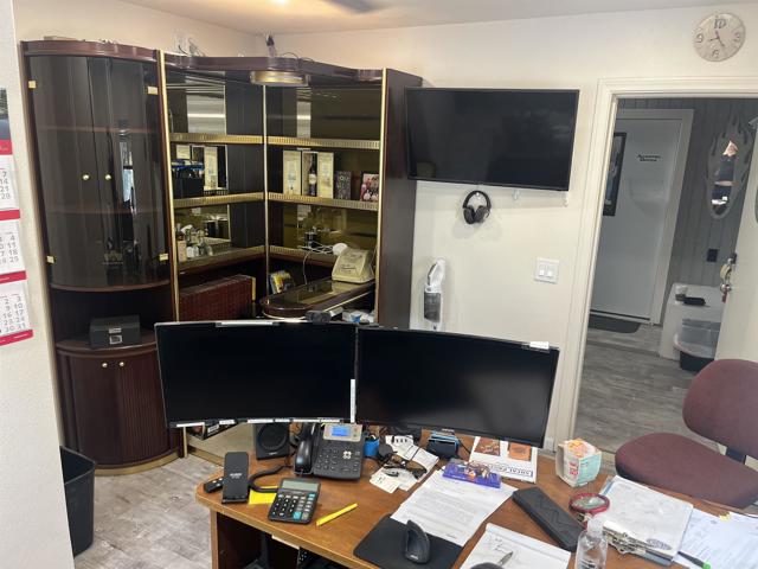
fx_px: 569
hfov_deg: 67.3
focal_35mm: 26
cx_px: 379
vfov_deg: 53.1
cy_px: 284
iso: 160
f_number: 1.6
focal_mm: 5.1
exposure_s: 1/60
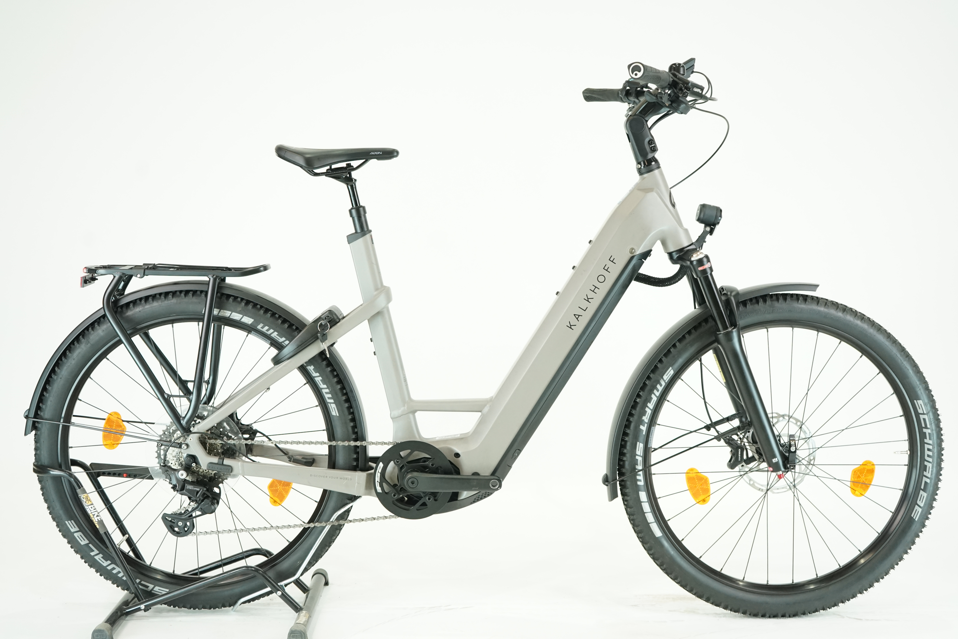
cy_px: 320
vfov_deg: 28.1
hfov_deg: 41.1
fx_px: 1277
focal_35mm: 48
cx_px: 479
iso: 2000
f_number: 4.5
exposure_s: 1/200
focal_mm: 48
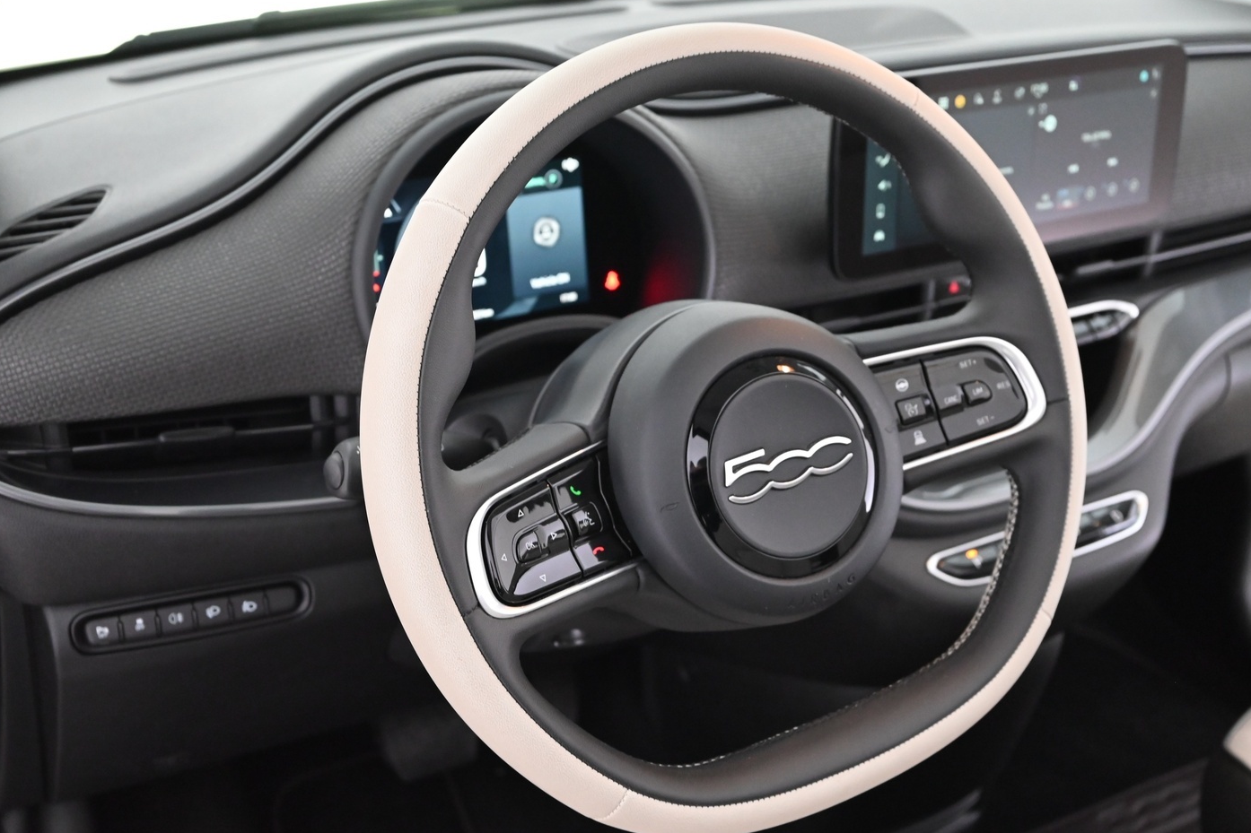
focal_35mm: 43
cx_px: 593
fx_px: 1494
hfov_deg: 45.4
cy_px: 443
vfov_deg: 31.2
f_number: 5.3
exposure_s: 1/60
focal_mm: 37
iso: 5000
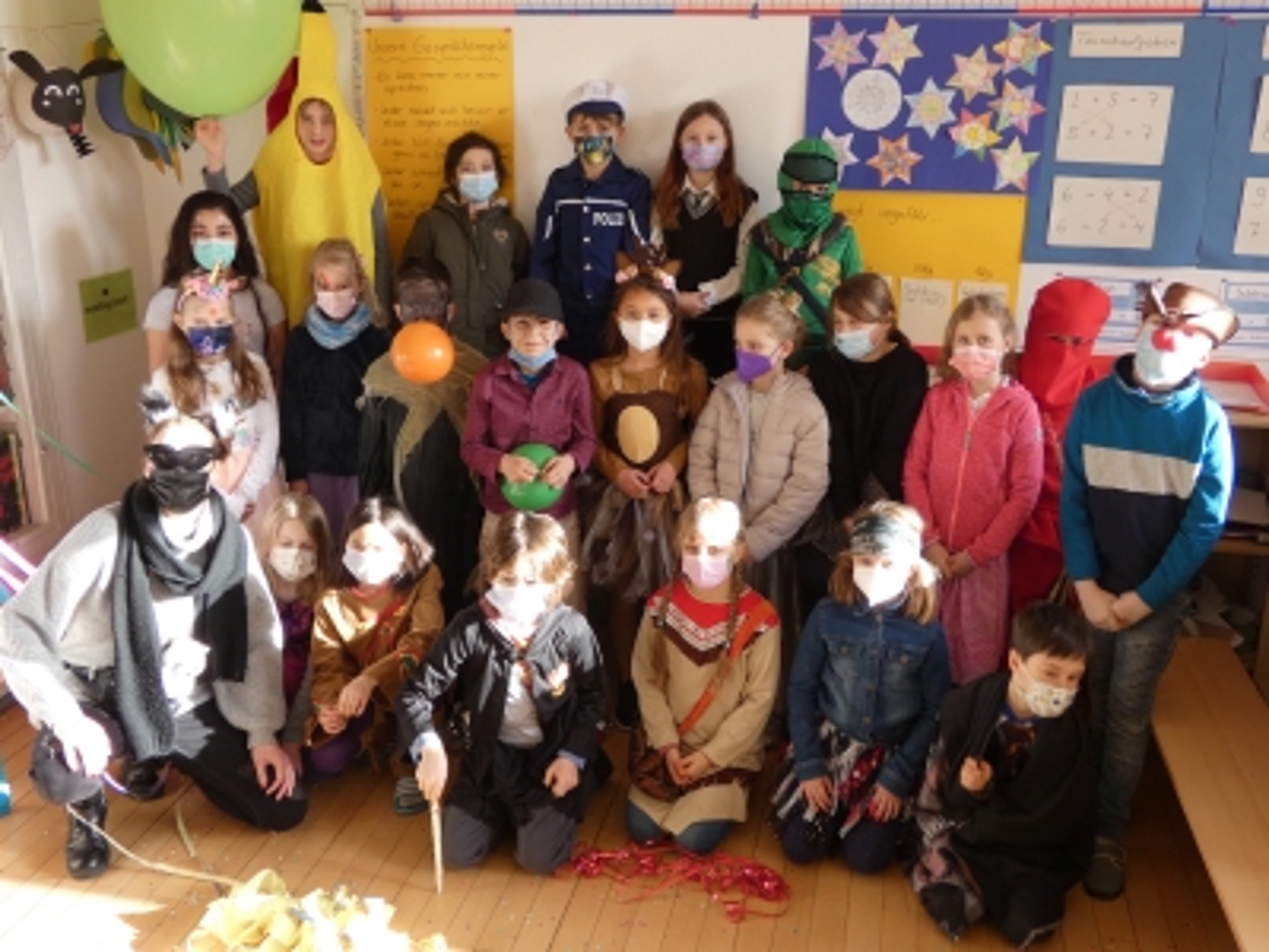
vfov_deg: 40.7
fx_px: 1283
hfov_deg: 52.6
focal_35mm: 35
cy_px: 476
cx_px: 634
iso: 125
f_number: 3.4
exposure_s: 1/80
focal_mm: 6.2
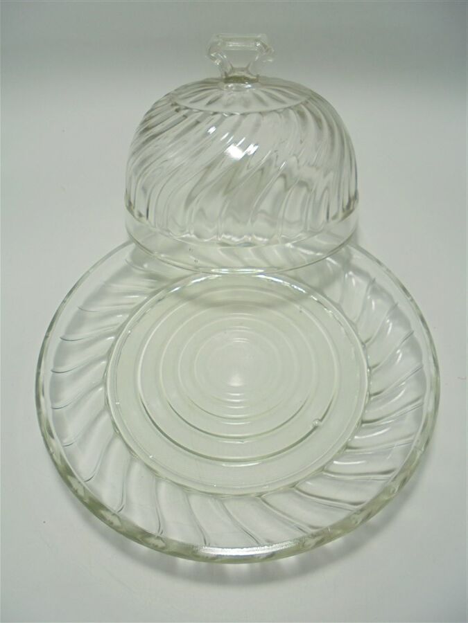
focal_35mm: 26
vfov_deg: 67.3
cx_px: 234
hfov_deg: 53.1
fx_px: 469
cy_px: 312
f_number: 3.5
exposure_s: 1/125
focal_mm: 4.6
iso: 100
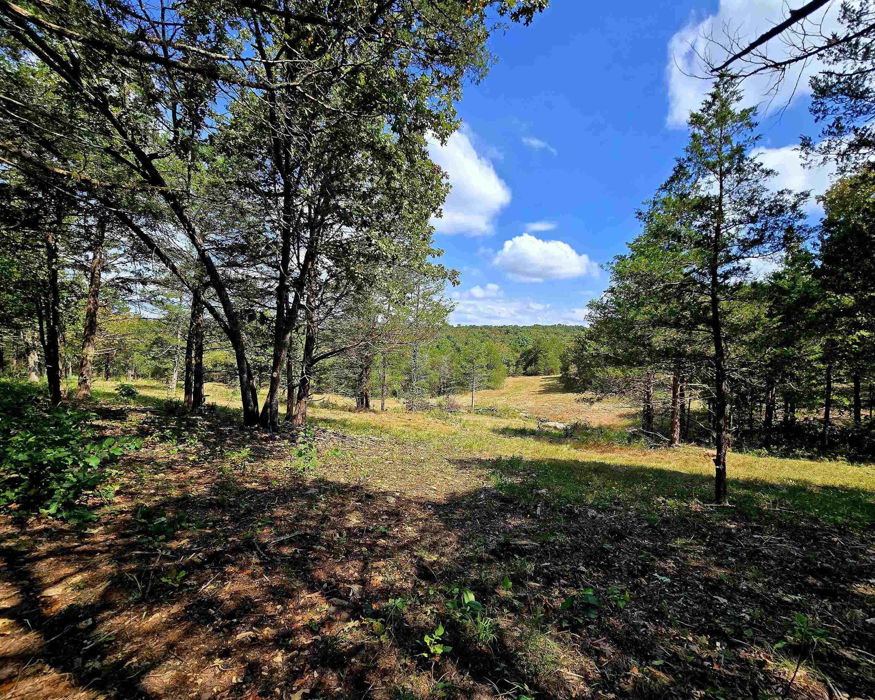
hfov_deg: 100.4
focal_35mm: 14
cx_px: 476
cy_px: 347
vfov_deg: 88.0
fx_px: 363
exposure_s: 1/1429
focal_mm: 2.2
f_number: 2.2
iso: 50
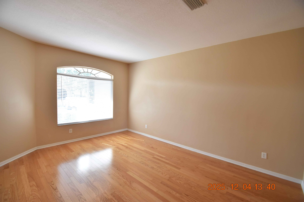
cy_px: 101
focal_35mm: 15
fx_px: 127
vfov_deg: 77.3
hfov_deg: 100.4
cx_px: 152
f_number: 3.5
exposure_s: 1/250
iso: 800
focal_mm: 10
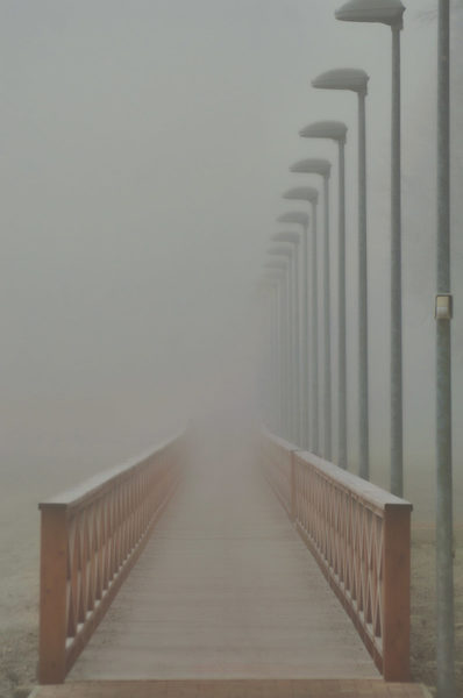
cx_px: 232
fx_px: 3368
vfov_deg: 11.8
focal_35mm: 174
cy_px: 349
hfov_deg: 7.9
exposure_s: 1/200
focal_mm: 116
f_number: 4.8
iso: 100
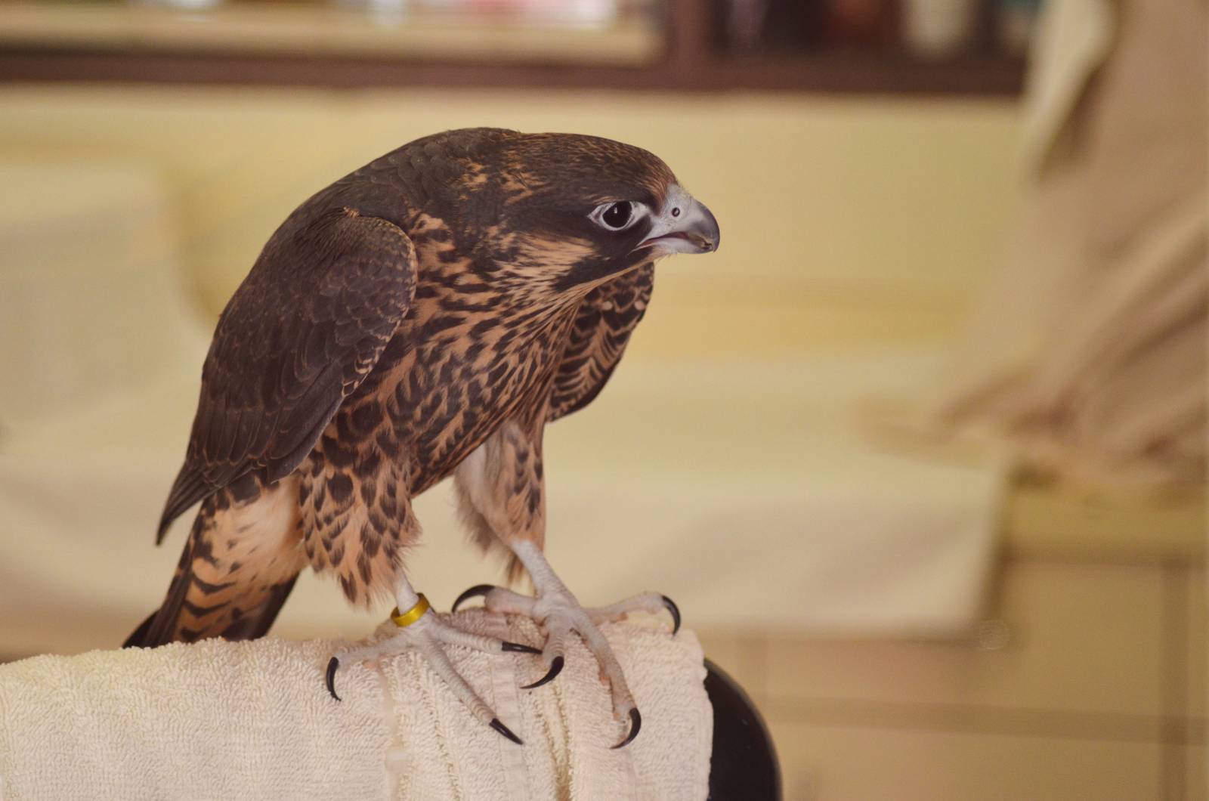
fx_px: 3519
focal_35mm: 105
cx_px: 604
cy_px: 400
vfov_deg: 13.0
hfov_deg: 19.5
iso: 800
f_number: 4
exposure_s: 1/200
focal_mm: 70
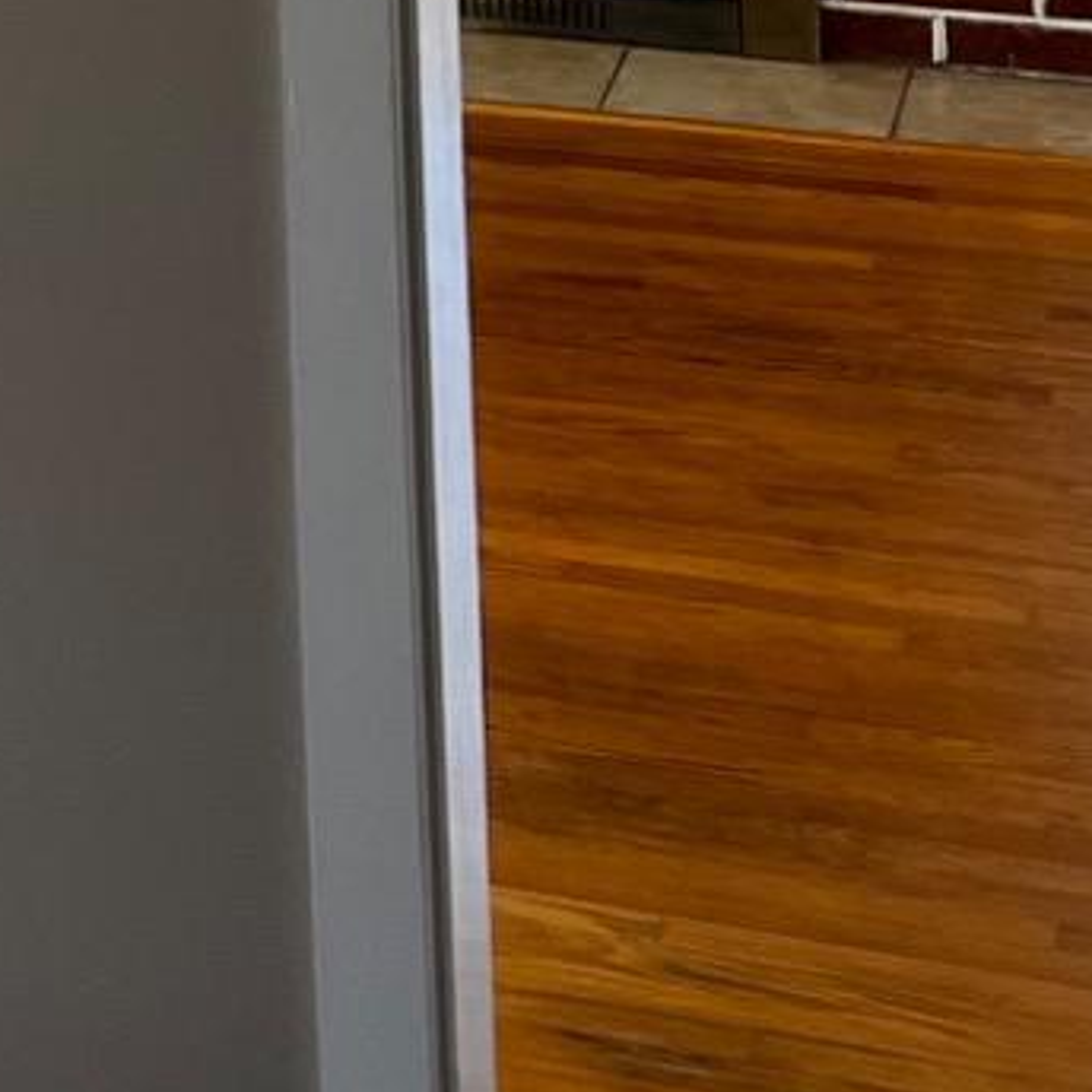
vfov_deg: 11.5
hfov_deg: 10.6
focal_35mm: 137
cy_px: -1063
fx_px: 4890
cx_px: -1673
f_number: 1.5
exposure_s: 1/121
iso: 64
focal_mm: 5.7
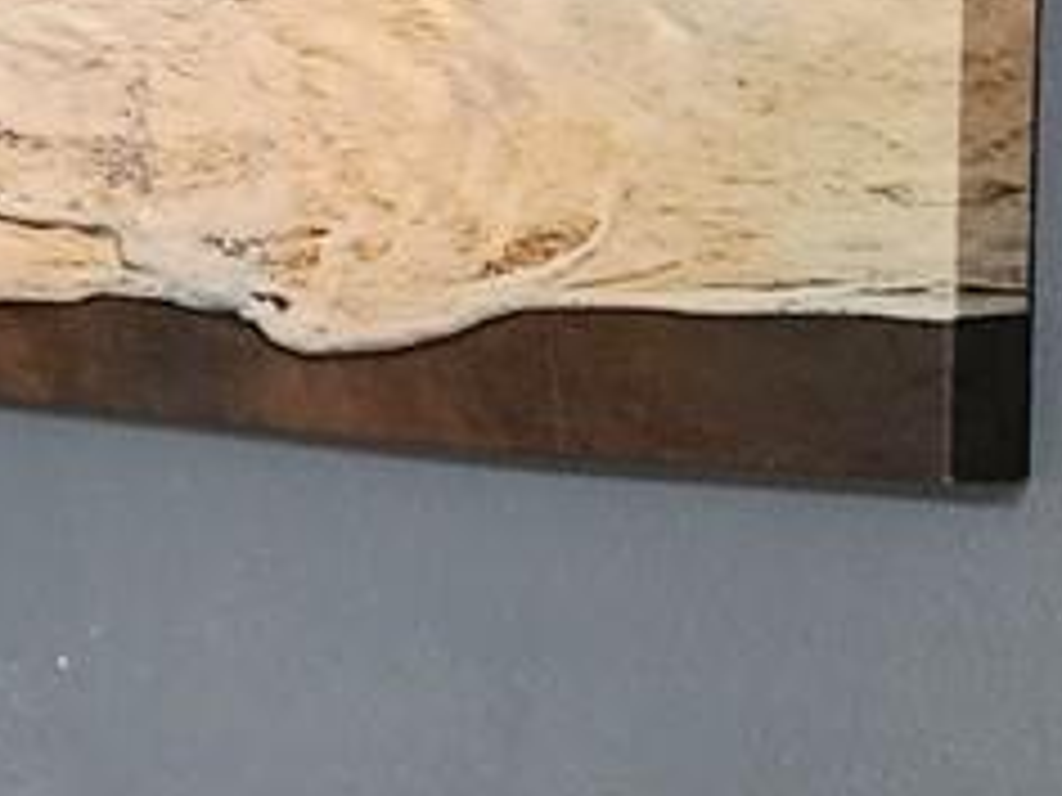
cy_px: 369
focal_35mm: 156
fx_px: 4786
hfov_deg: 10.7
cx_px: -1566
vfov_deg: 9.5
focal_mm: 6.4
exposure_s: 1/120
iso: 400
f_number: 1.8
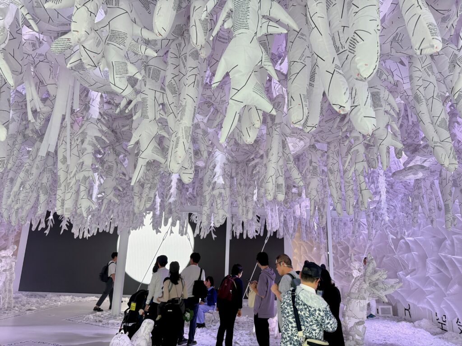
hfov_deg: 71.6
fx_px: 320
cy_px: 173
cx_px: 231
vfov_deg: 56.8
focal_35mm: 24
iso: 125
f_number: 1.78
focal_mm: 6.76
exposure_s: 1/327
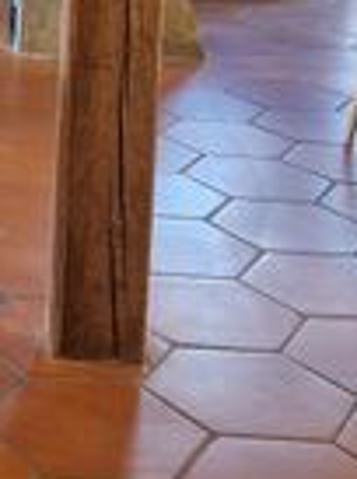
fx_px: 1395
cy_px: -168
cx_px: -154
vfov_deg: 18.0
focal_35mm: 101
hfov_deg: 13.8
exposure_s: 1/100
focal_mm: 5.4
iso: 125
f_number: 1.8
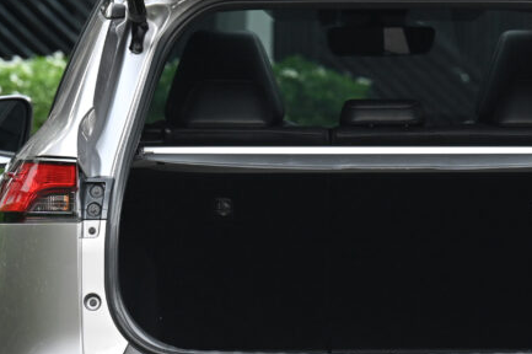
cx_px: 391
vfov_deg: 2.9
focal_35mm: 473
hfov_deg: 4.4
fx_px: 6984
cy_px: 136
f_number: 7.1
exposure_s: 1/60
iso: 400
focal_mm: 200
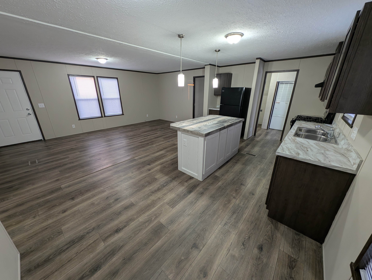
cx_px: 186
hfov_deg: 110.5
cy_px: 140
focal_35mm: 12
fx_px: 129
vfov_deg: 94.6
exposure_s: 1/24
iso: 60
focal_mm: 2.23
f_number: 1.95
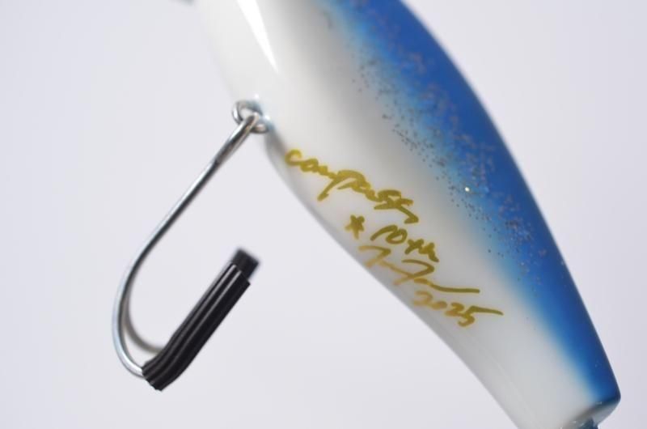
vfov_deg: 22.5
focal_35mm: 60
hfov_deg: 33.5
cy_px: 214
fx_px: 1076
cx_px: 324
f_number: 5
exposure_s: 1/100
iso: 800
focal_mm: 40
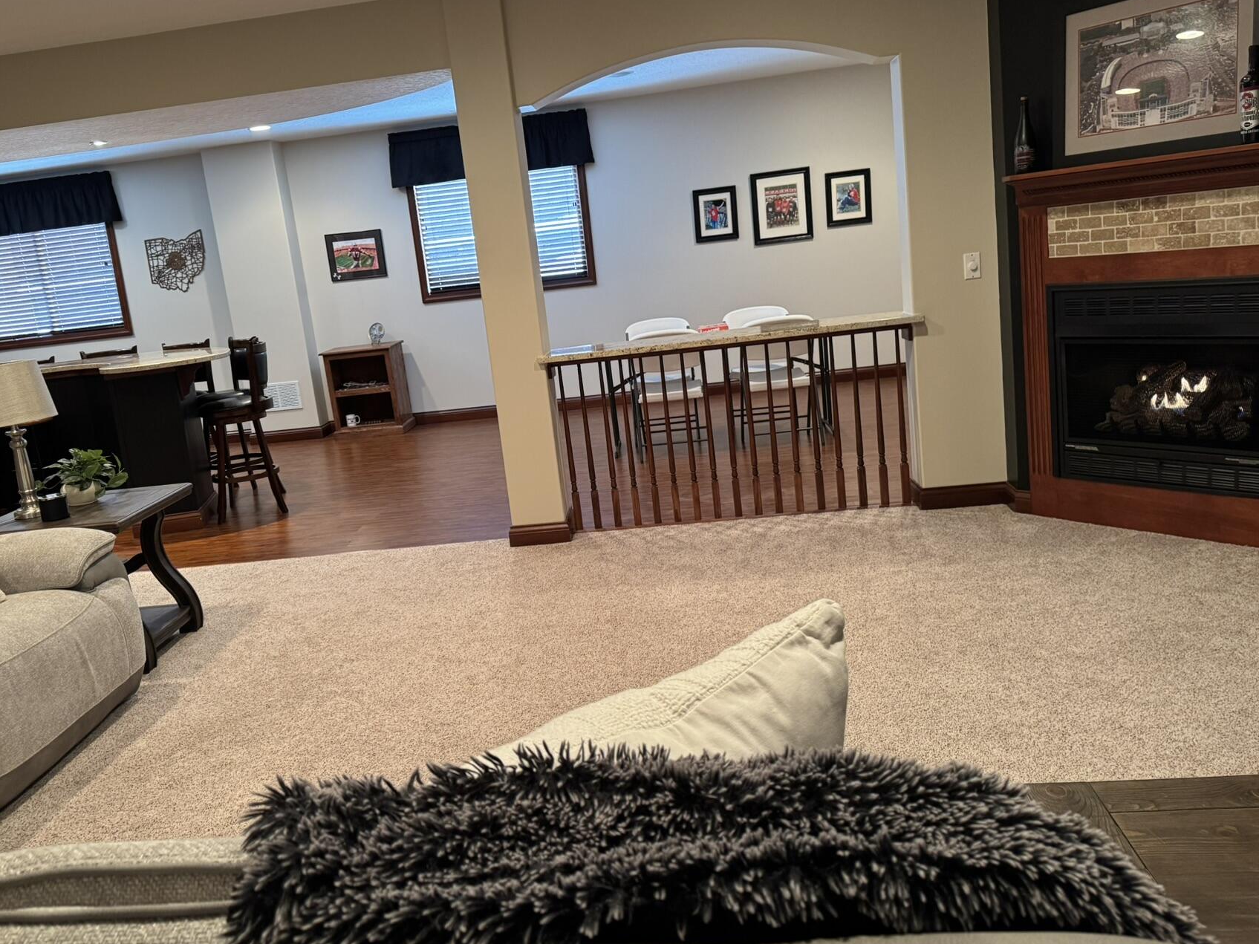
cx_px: 570
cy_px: 447
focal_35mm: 29
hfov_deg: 61.5
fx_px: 1055
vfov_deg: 48.2
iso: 320
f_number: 1.78
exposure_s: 1/60
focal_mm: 6.76
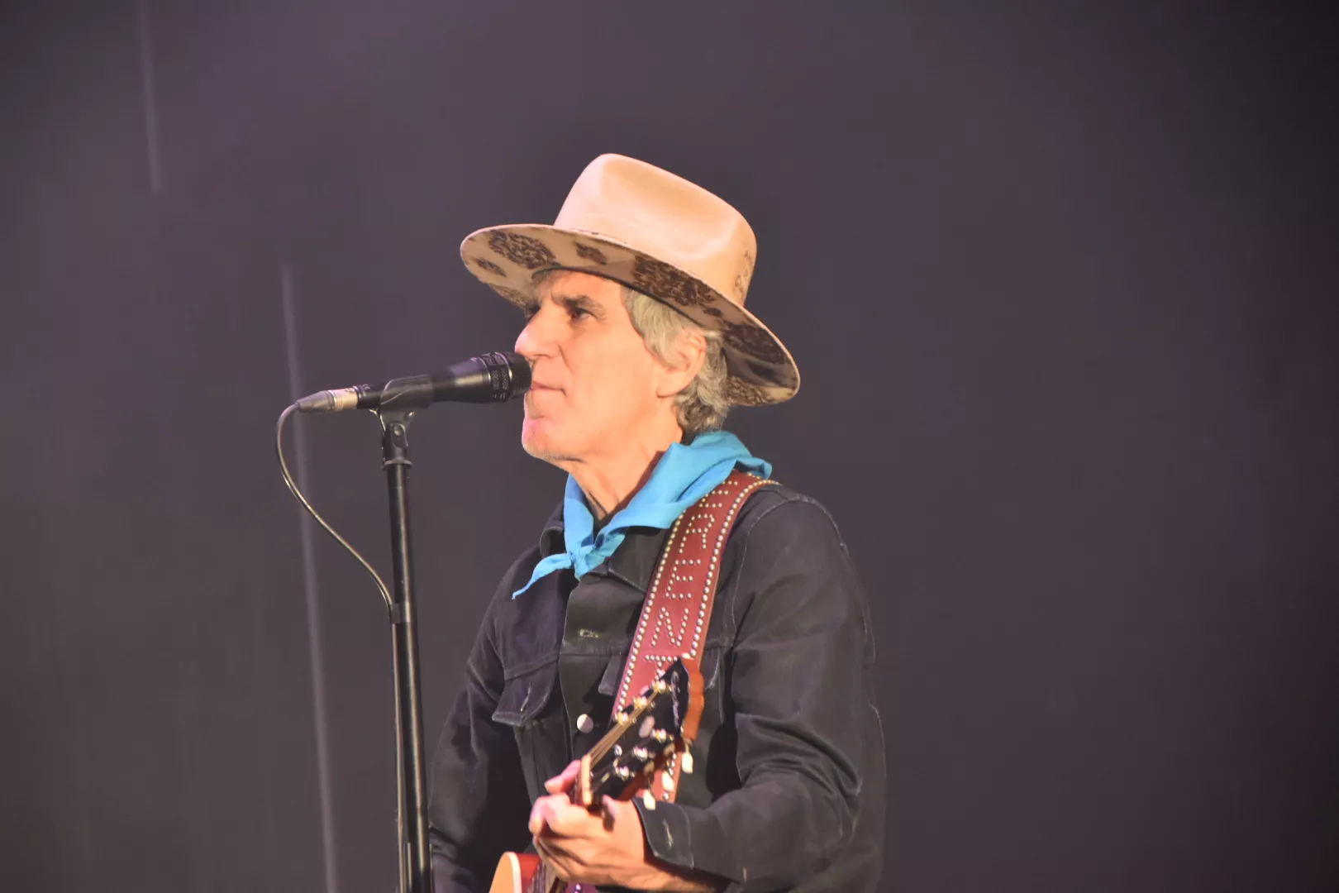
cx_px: 670
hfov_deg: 11.2
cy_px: 446
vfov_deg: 7.5
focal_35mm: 183
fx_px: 6806
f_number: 5.6
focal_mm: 122
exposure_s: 1/60
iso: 1400
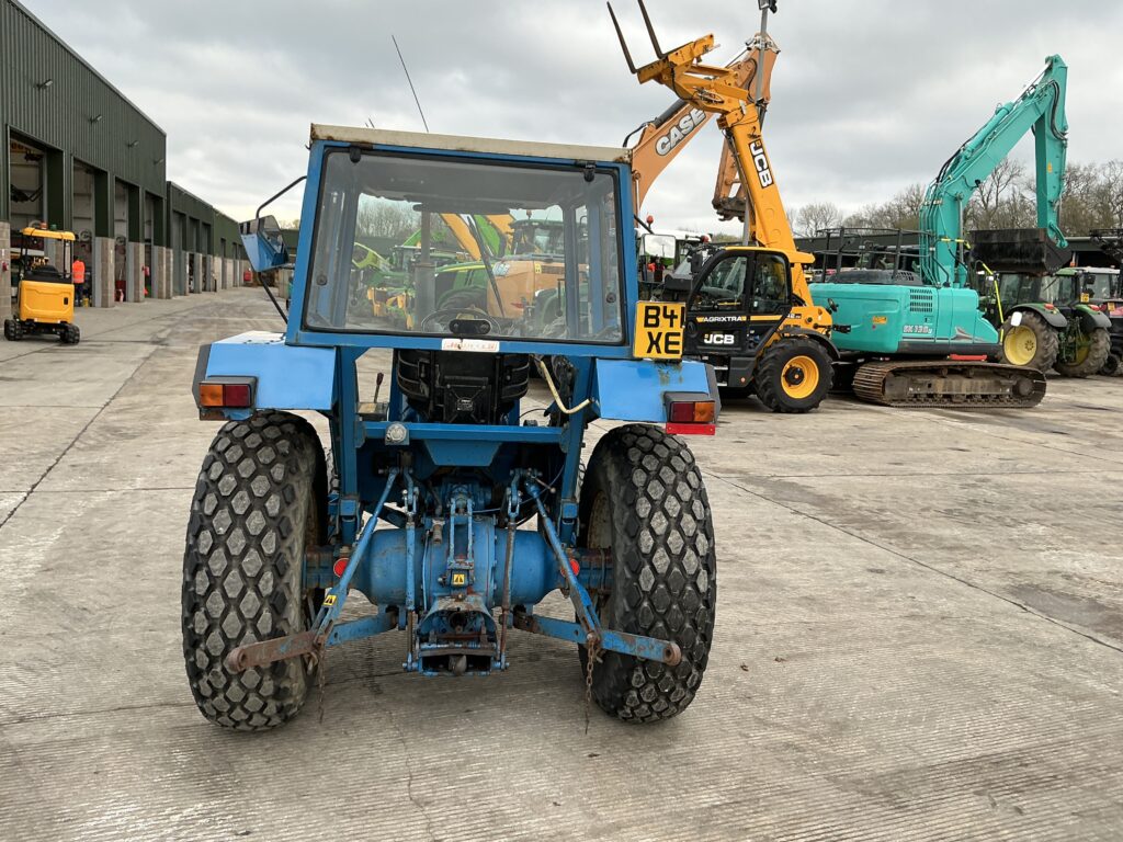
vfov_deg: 49.7
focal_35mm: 28
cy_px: 421
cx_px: 562
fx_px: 908
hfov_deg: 63.4
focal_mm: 3
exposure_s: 1/250
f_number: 1.8
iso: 25
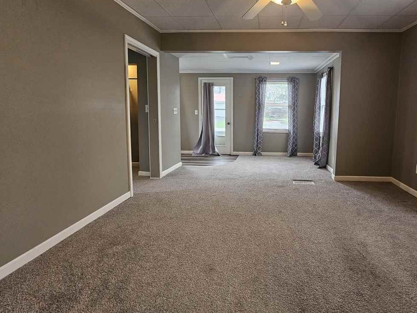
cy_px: 131
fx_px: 205
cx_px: 259
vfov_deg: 74.2
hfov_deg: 89.3
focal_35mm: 17
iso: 320
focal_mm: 2.2
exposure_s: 1/60
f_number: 2.2
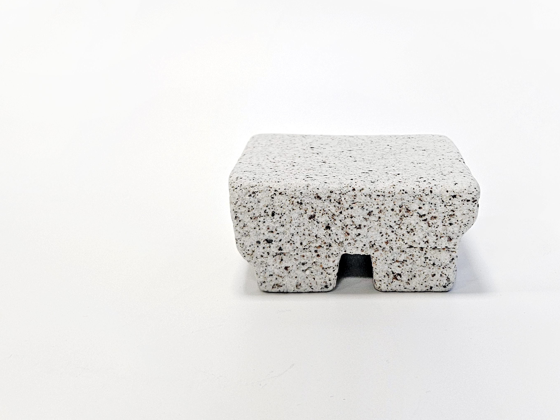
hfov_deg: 53.4
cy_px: 129
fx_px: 550
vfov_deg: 41.1
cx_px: 350
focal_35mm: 34
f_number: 1.8
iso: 100
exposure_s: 1/180
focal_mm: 5.4
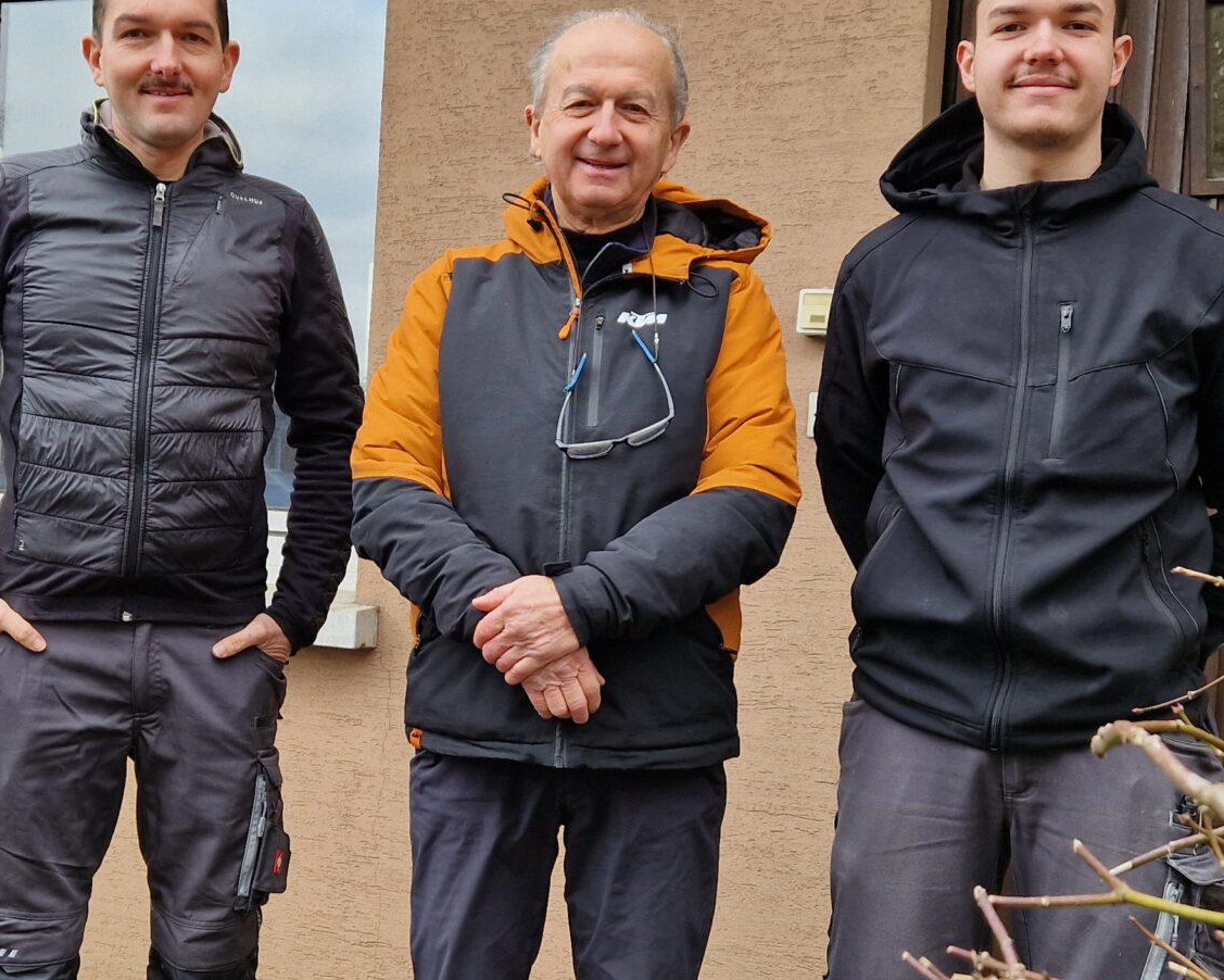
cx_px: 458
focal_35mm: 51
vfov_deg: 29.7
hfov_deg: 36.4
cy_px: 555
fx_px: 1848
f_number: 1.8
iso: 50
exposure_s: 1/180
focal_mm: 5.4
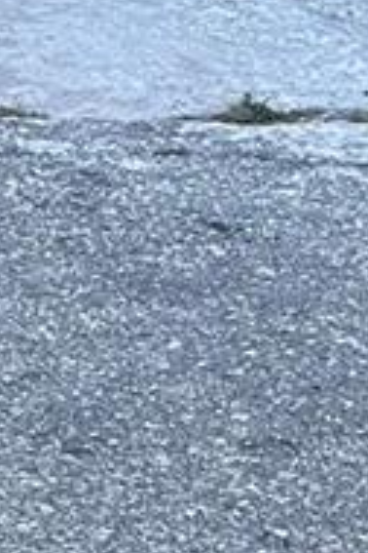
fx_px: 2530
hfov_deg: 7.6
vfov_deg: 11.5
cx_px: -581
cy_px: -442
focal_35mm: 165
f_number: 1.6
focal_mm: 5.1
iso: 125
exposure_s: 1/69
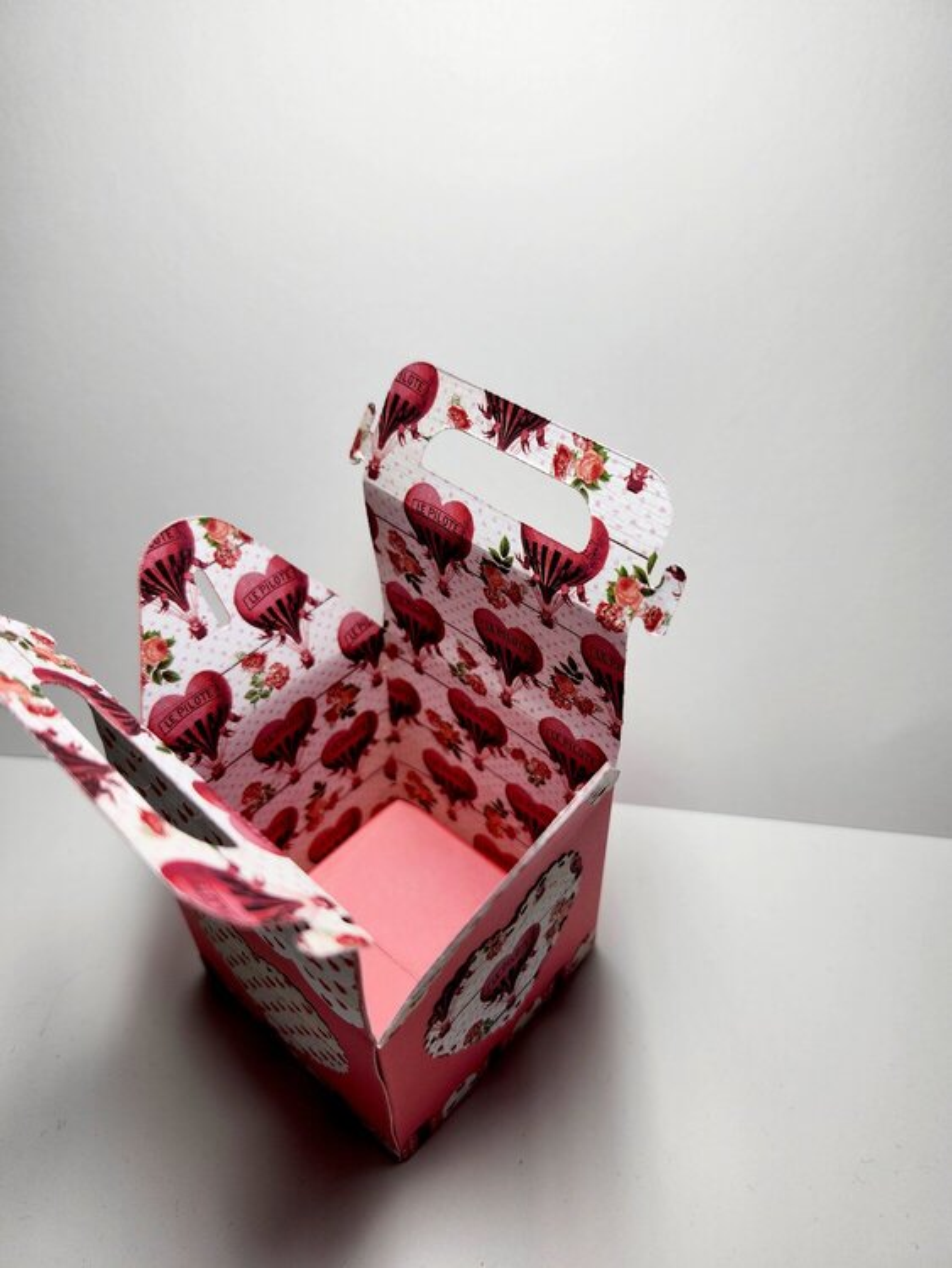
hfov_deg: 58.9
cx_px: 476
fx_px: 843
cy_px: 634
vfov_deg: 73.9
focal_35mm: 23
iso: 25
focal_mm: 5.54
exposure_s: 1/124
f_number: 1.8
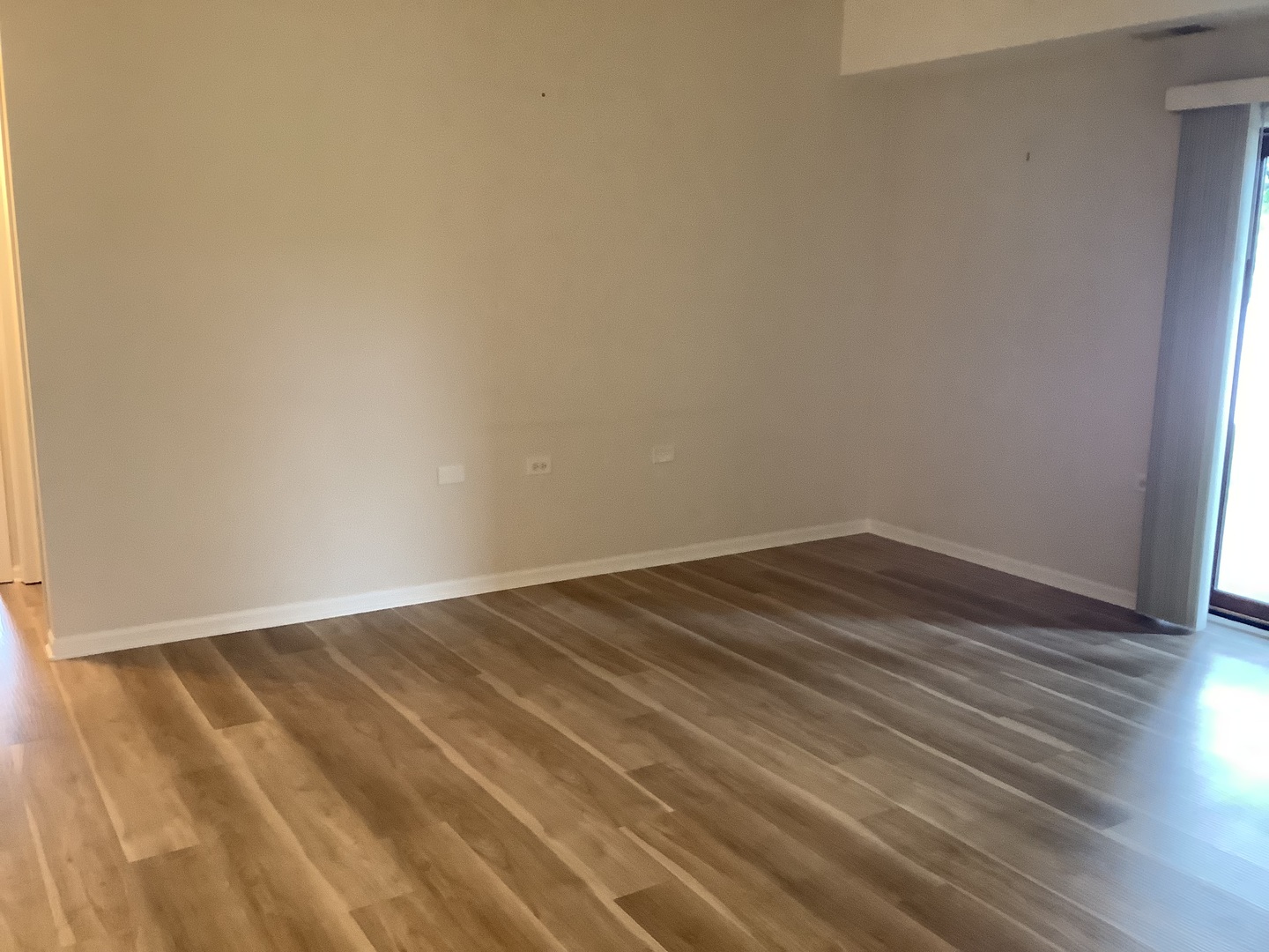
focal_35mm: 31
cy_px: 476
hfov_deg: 58.4
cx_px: 634
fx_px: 1136
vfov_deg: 45.4
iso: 250
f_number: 2.4
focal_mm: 3.3
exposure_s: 1/60
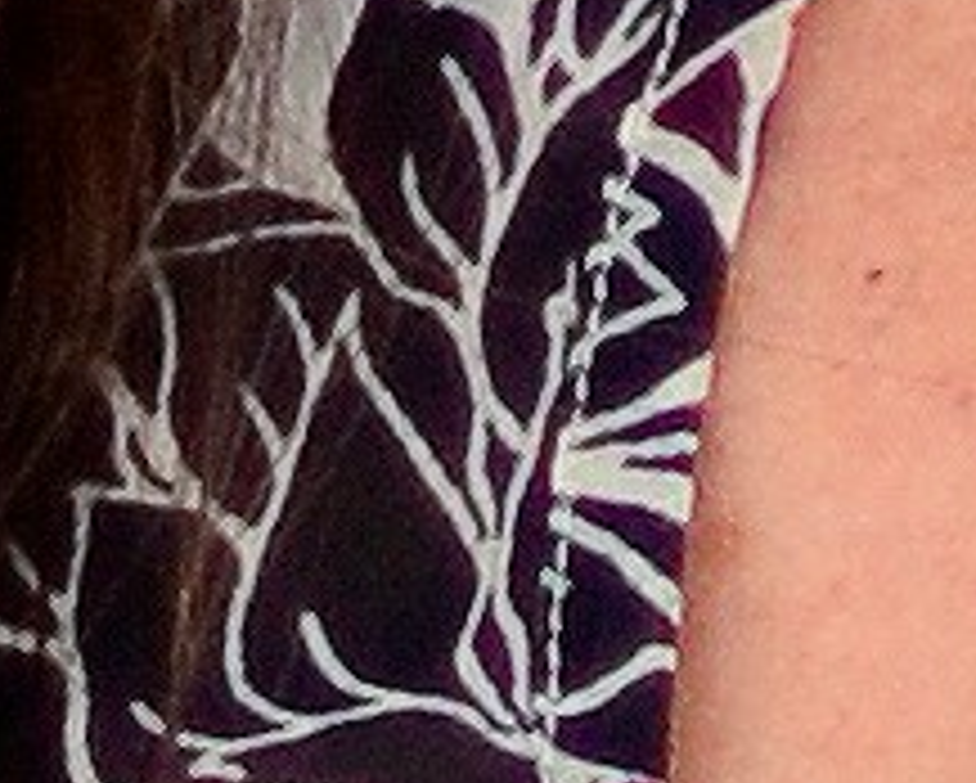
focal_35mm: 1416
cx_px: 1752
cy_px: -1768
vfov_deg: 1.1
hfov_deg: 1.4
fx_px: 40926
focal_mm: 85
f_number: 1.4
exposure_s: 1/2500
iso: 400
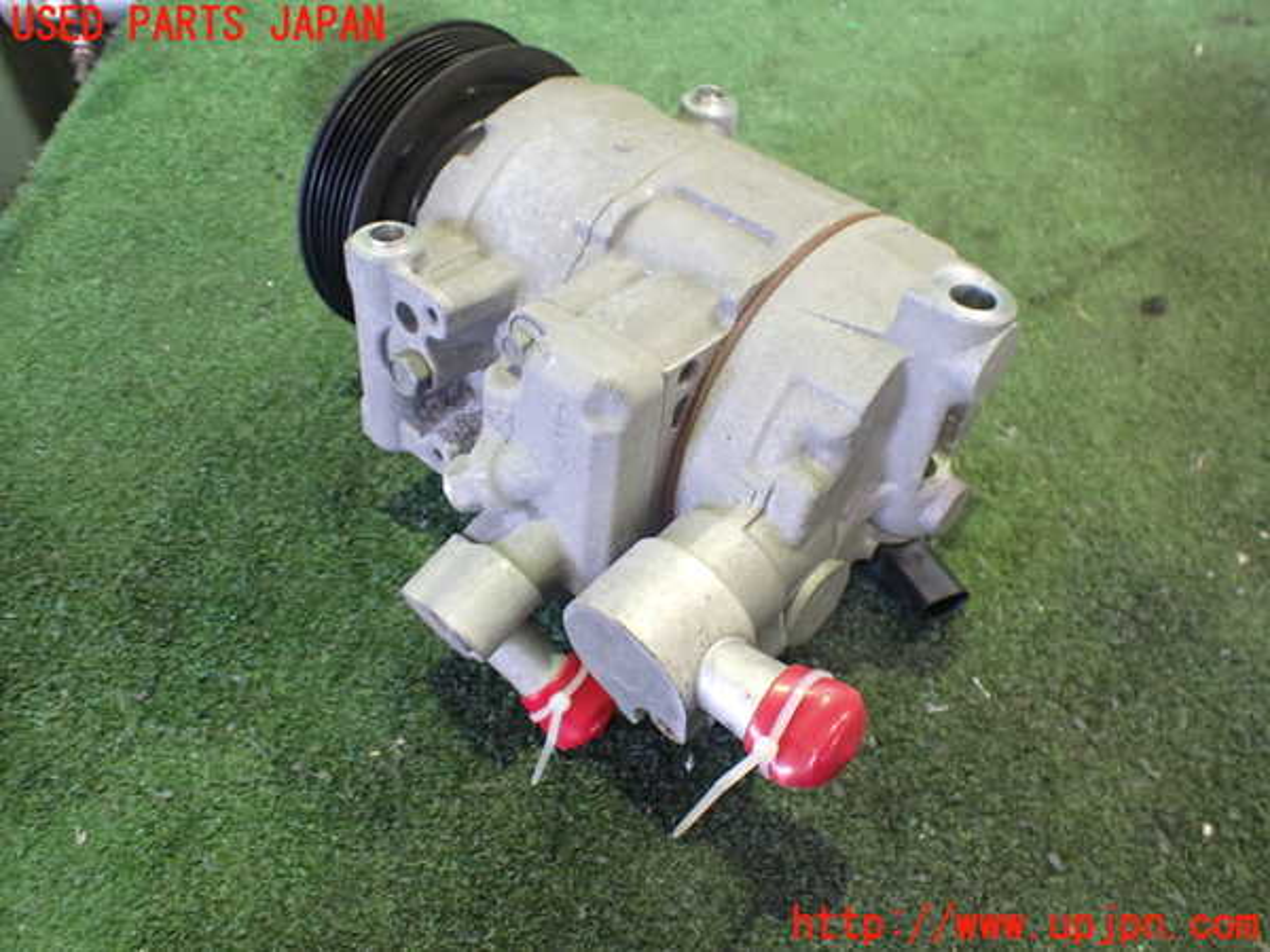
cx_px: 635
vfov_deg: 46.8
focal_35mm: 30
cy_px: 476
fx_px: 1101
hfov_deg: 60.0
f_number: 2.3
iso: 800
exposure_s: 1/30
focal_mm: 5.4
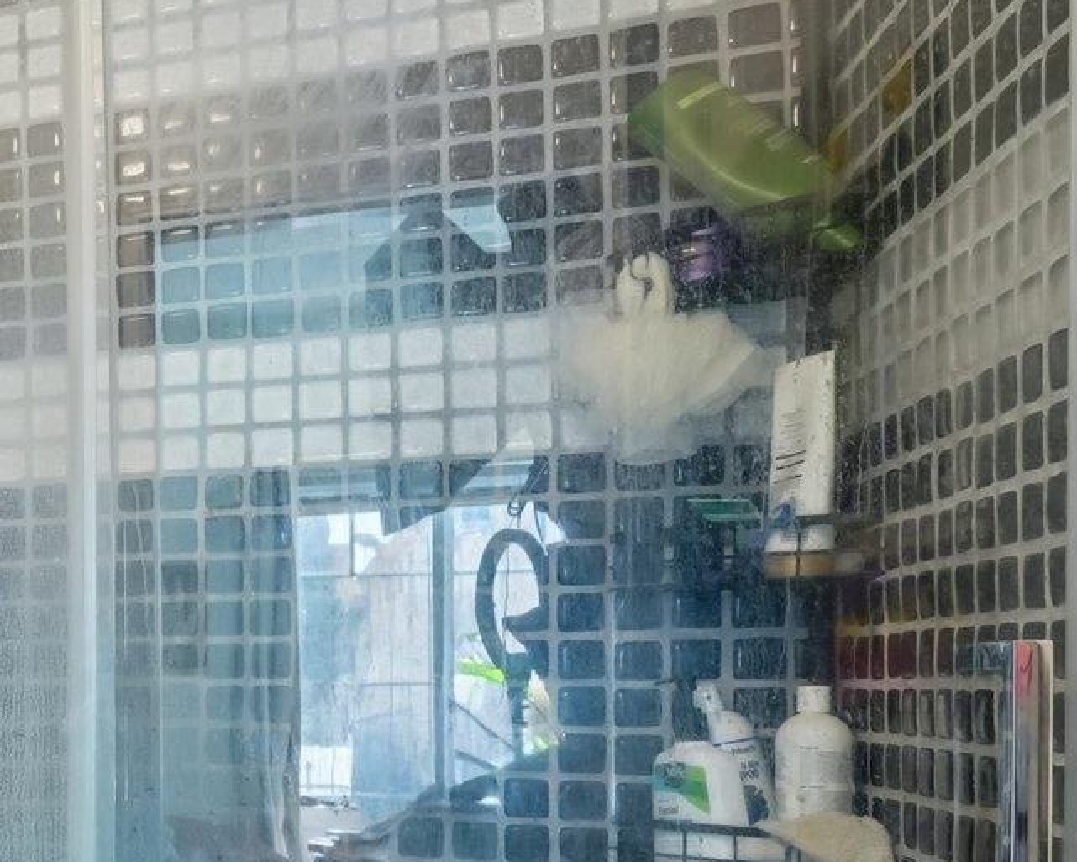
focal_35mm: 48
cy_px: 707
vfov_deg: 30.6
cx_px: -605
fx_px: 1530
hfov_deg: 26.1
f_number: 8
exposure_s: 1/6
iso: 400
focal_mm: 16
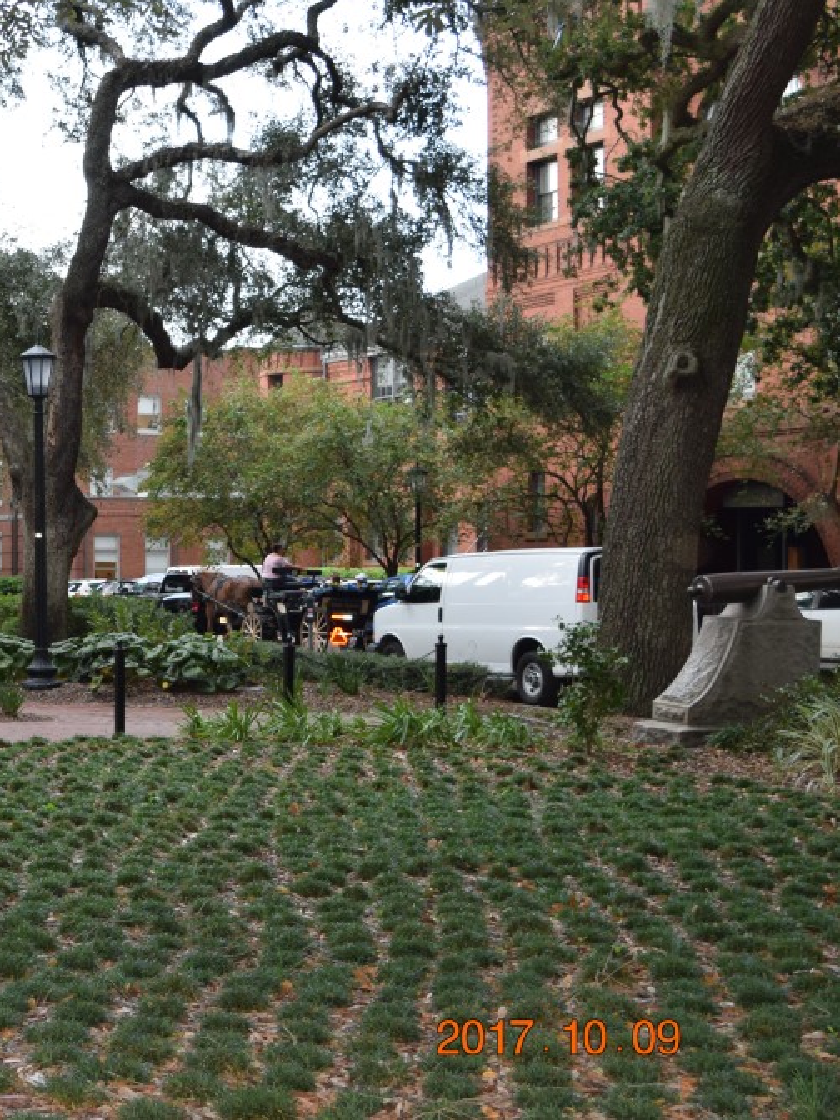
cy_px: 555
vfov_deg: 30.4
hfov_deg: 22.1
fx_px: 2062
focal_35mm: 64
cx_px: -12
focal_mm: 29
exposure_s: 1/125
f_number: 5.6
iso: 720
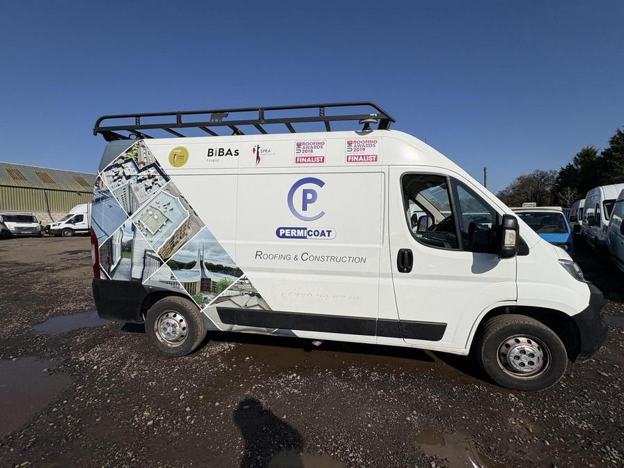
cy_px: 234
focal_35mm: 14
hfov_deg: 102.1
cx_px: 312
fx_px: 252
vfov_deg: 85.7
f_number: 2.2
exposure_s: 1/7299
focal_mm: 2.22
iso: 40
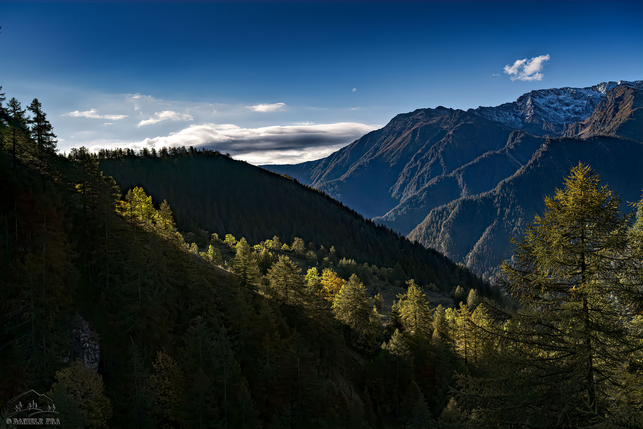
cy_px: 214
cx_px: 322
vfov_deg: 36.9
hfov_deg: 53.1
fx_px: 643
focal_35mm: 36
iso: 100
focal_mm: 36
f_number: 8
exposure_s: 1/250
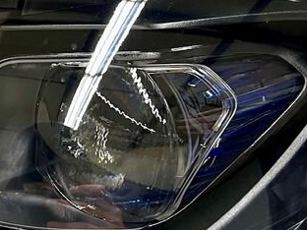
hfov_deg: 18.6
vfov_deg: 14.8
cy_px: 120
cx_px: -60
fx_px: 887
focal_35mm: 100
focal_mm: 5.7
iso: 125
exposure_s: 1/50
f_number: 1.5
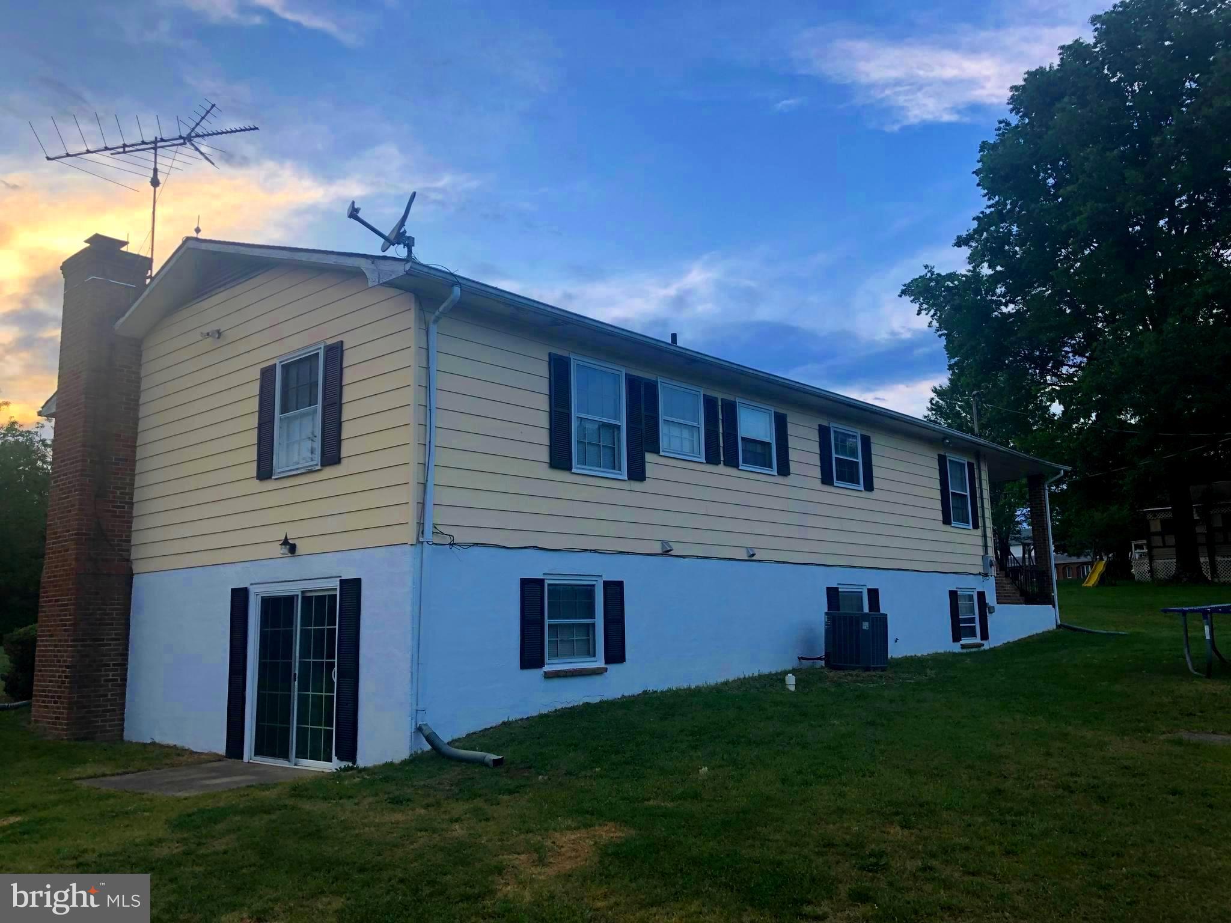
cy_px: 462
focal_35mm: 28
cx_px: 616
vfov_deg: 49.7
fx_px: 996
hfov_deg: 63.4
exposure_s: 1/120
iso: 25
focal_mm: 4
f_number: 1.8
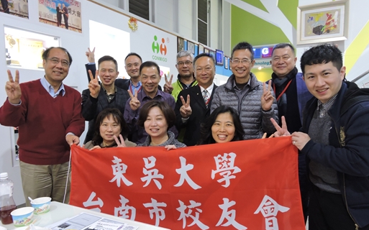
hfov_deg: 70.4
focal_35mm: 26
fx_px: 261
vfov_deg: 47.5
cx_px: 185
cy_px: 123
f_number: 3.3
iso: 400
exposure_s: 1/13
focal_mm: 4.3
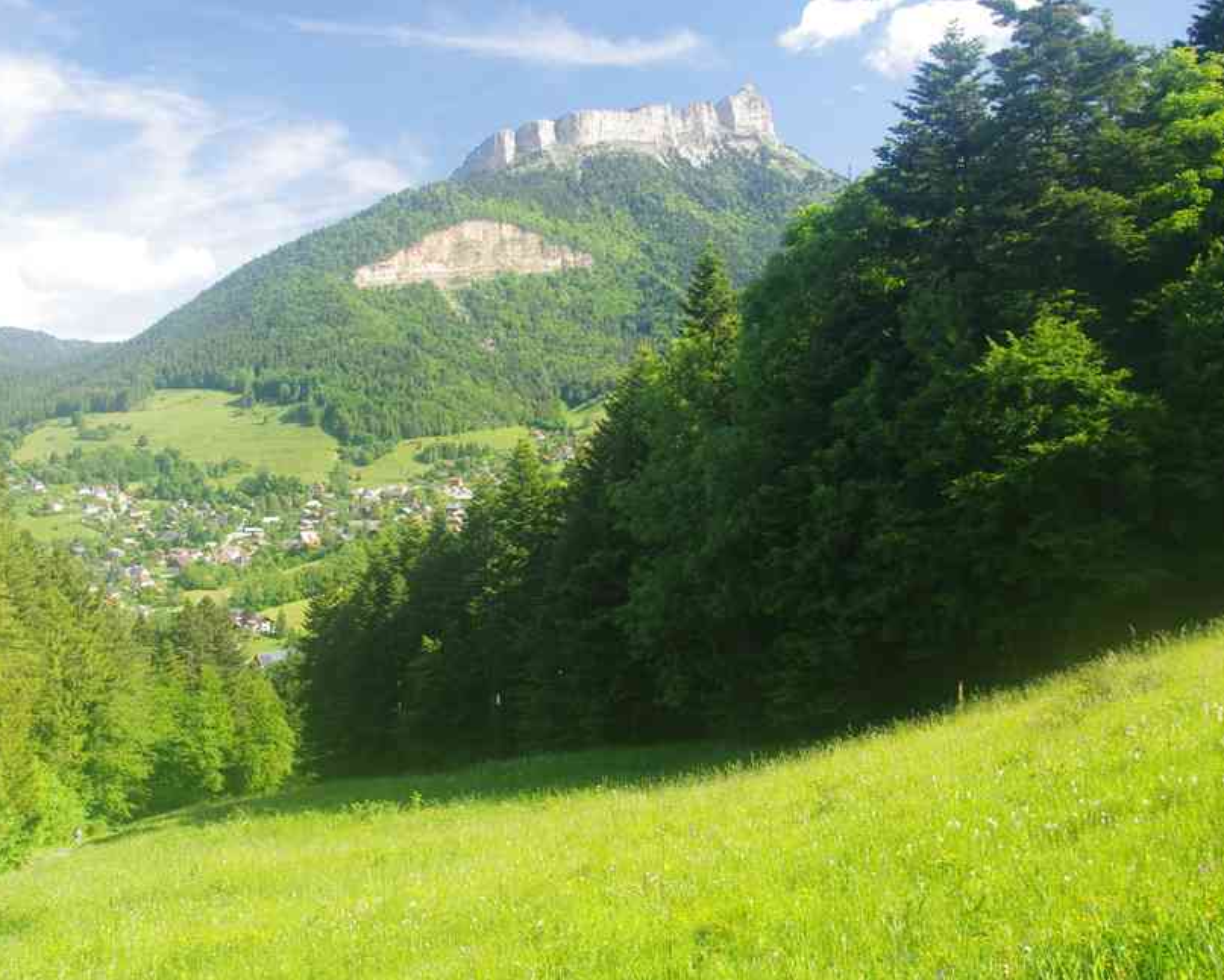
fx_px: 1325
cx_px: 500
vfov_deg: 40.6
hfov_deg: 49.3
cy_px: 479
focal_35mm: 37
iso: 200
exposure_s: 1/50
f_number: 8
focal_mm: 21
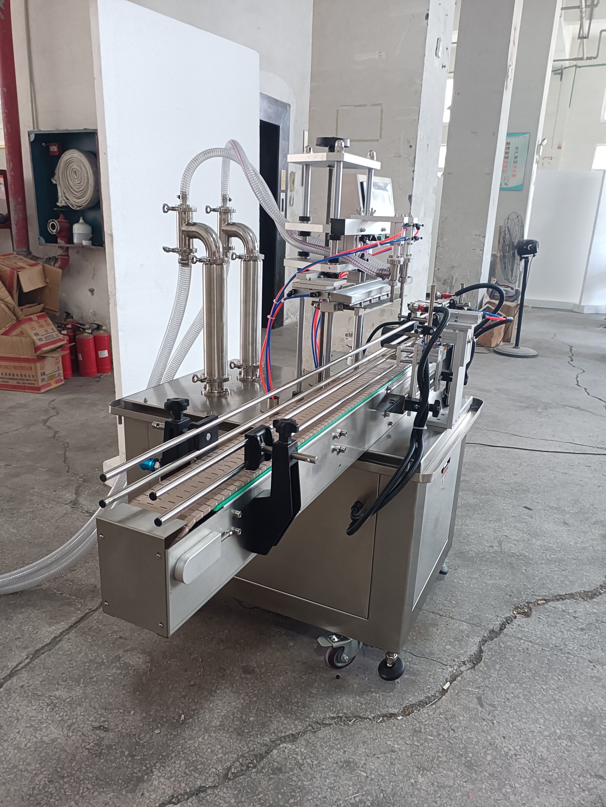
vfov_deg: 67.3
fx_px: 607
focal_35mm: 26
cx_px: 303
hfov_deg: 53.1
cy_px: 404
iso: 879
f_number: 1.8
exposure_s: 1/33.3
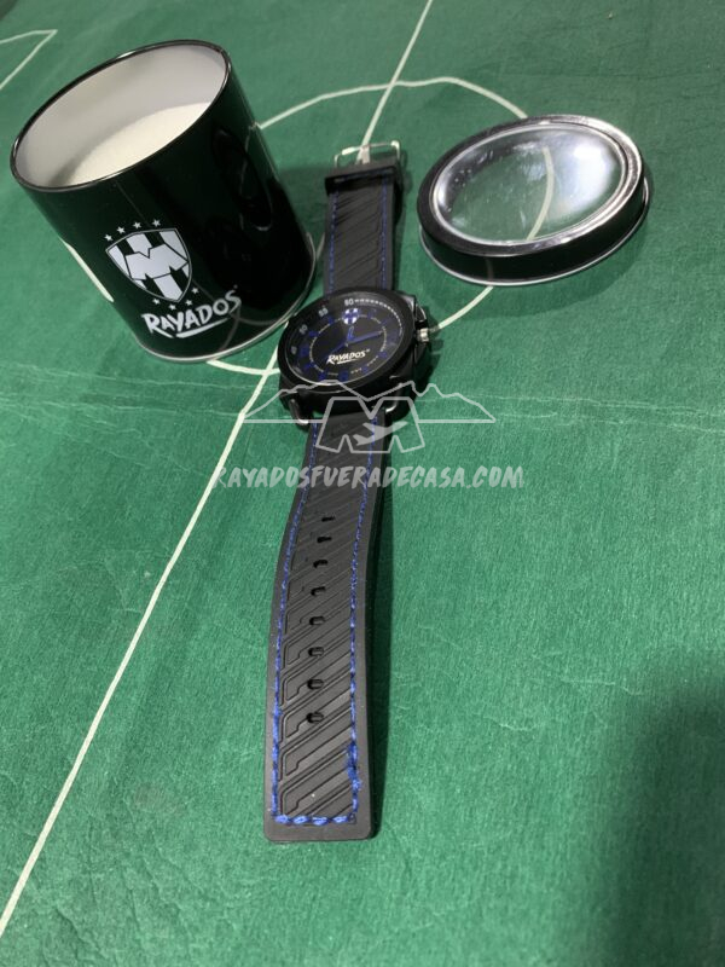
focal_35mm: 26
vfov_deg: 67.3
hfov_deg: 53.1
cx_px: 362
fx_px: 726
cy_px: 484
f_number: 1.8
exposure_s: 1/30
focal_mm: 4.25
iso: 500
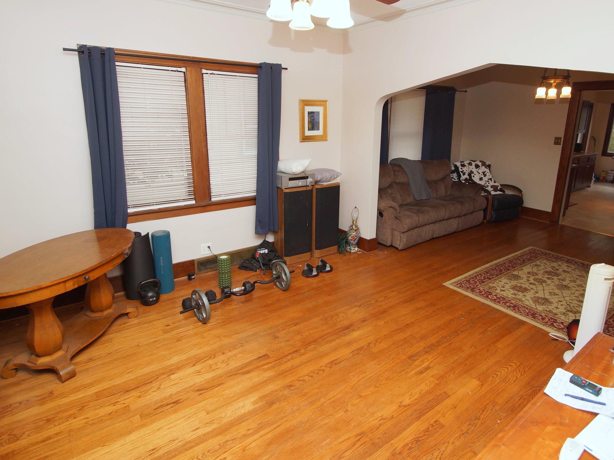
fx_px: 337
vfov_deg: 68.5
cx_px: 319
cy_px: 208
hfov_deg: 84.6
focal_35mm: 19
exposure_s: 1/60
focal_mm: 10
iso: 320
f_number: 4
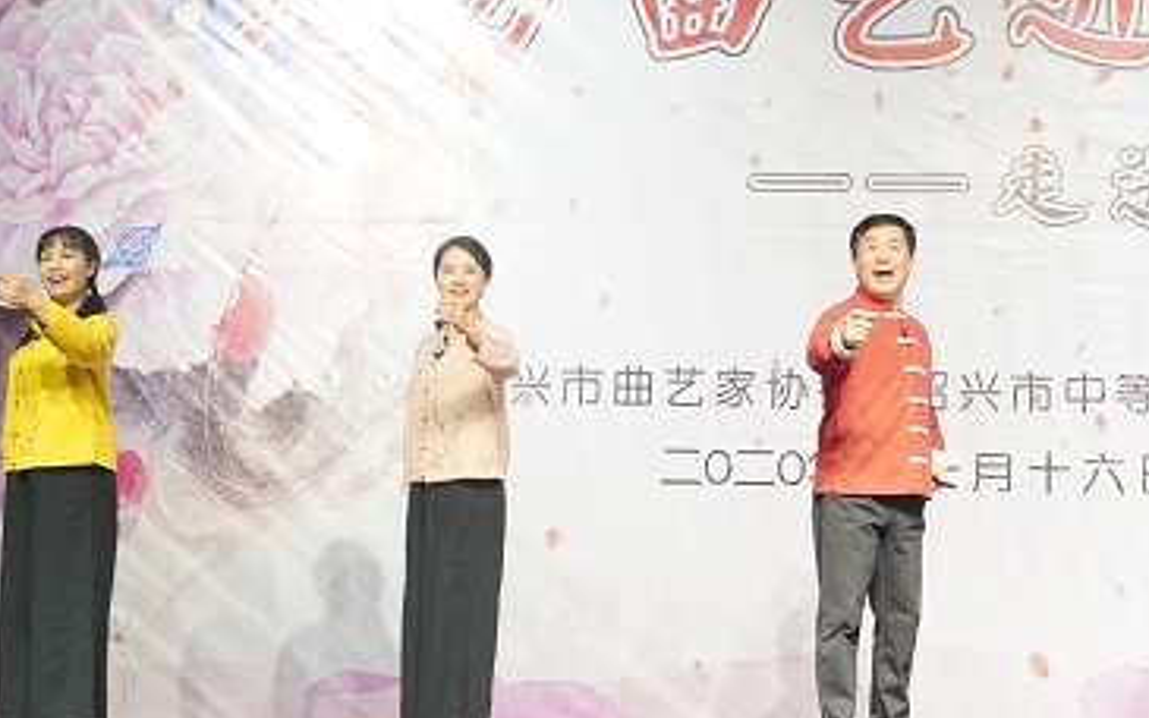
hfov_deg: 24.8
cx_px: 784
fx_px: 2594
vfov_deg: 15.7
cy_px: 299
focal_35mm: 83
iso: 1250
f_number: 10
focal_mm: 33
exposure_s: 1/15
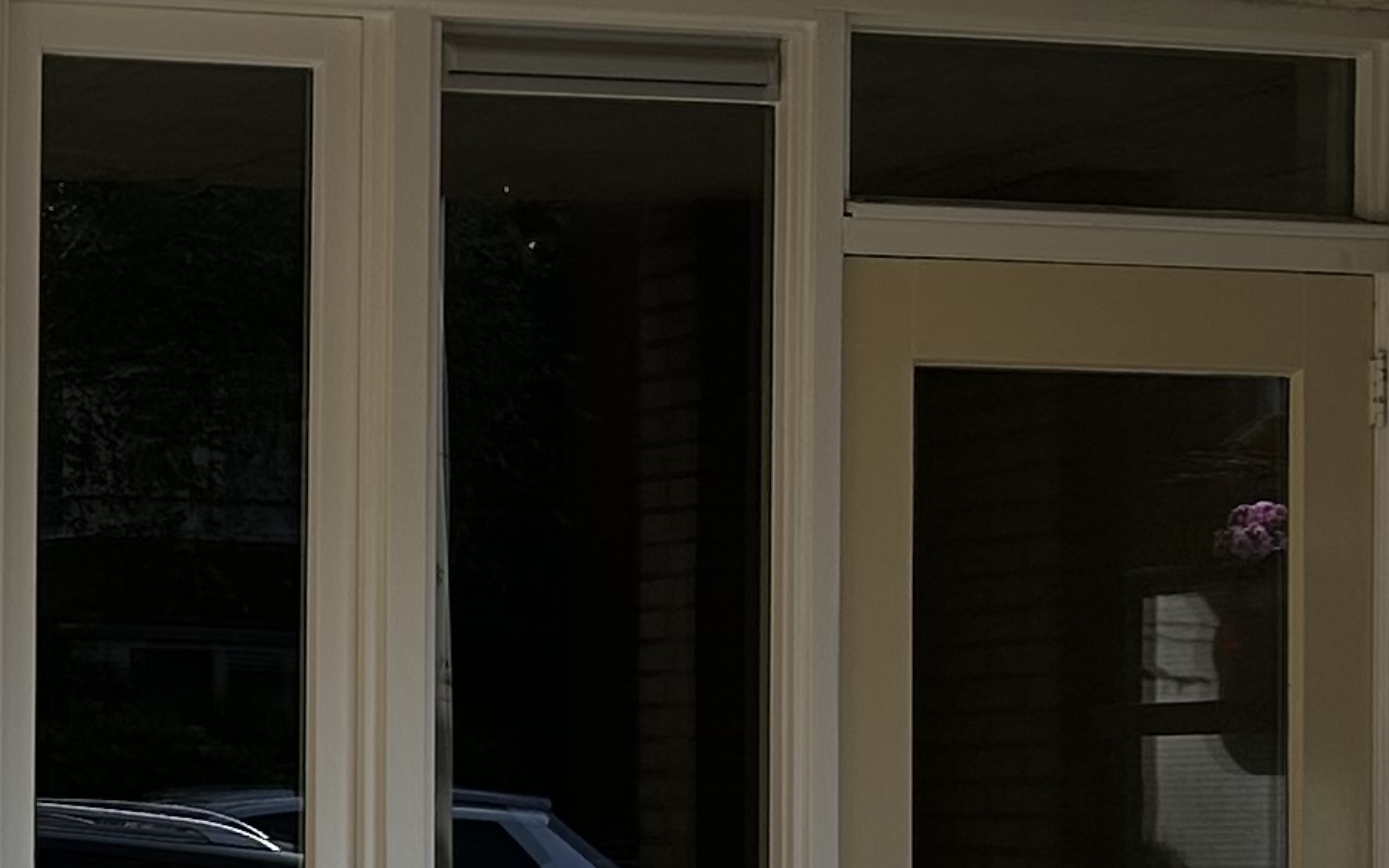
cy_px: 693
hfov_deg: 16.9
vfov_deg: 11.1
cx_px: -295
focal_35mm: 118
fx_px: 4467
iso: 50
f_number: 1.5
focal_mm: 5.7
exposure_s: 1/1972
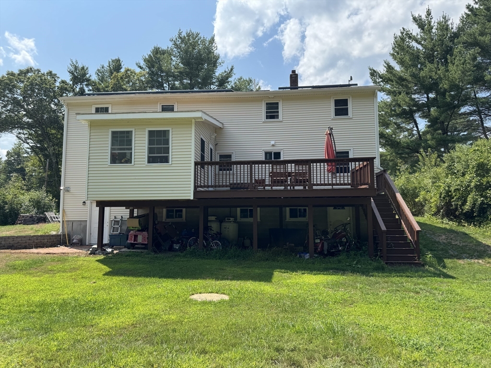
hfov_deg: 71.6
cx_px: 246
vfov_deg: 56.8
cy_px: 184
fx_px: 340
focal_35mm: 24
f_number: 1.78
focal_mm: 6.76
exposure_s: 1/2174
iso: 80
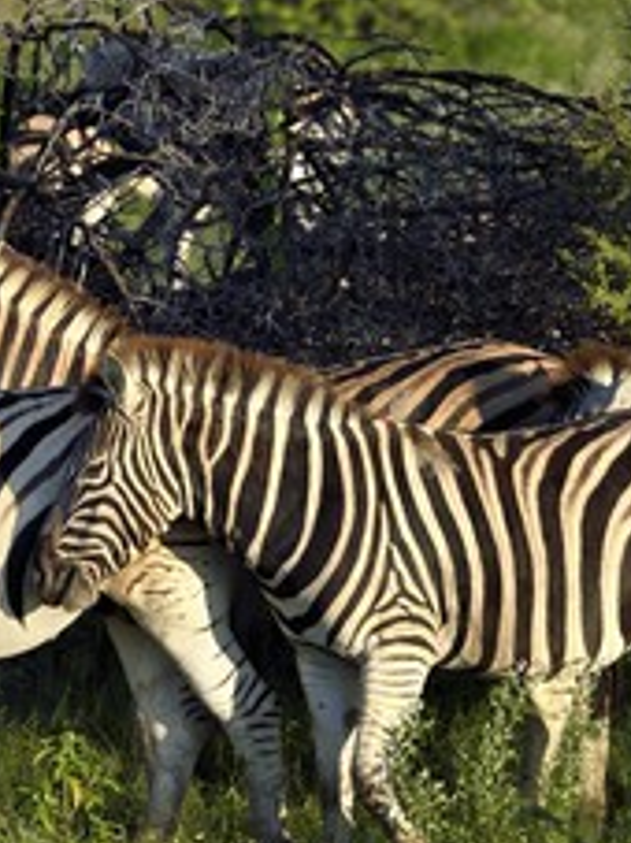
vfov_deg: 4.0
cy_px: 434
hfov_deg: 3.0
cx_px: 78
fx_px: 12139
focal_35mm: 499
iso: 400
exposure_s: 1/800
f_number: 8
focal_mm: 280
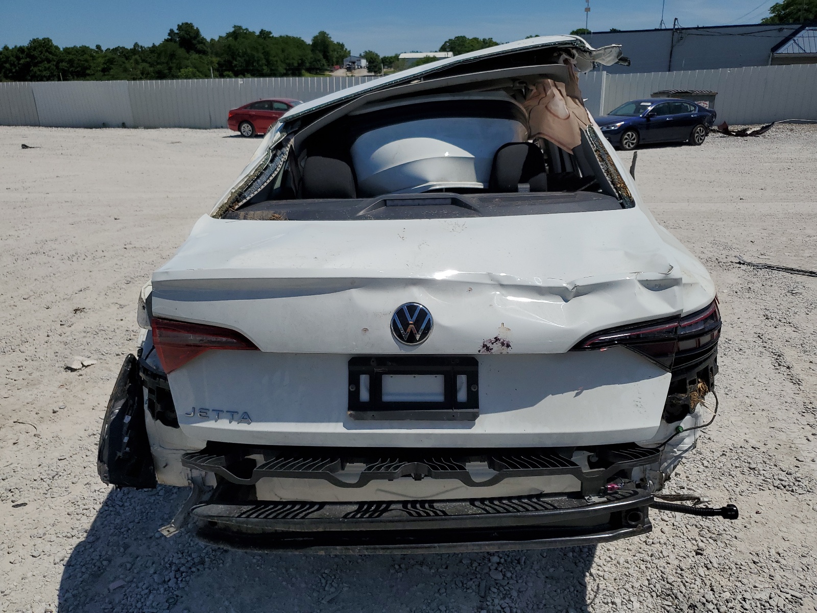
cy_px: 306
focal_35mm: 26
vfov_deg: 53.1
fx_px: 614
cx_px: 408
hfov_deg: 67.3
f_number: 1.5
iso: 52
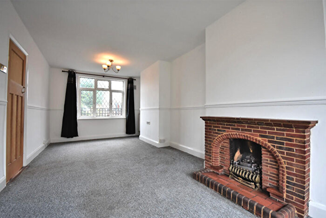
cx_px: 163
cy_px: 109
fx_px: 136
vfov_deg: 77.4
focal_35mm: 15
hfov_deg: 100.4
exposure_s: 1/125
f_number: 5.6
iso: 800
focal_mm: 10
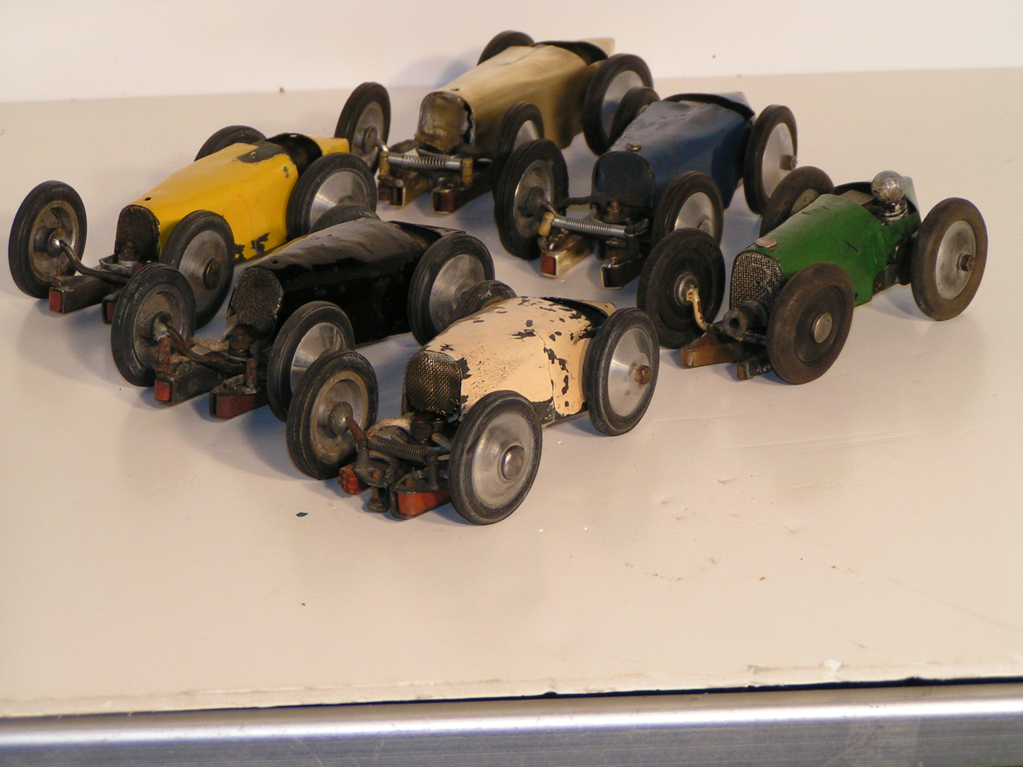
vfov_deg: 10.4
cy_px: 384
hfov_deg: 13.8
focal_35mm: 143
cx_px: 512
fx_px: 4226
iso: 100
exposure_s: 1/160
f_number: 3.5
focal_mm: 21.9
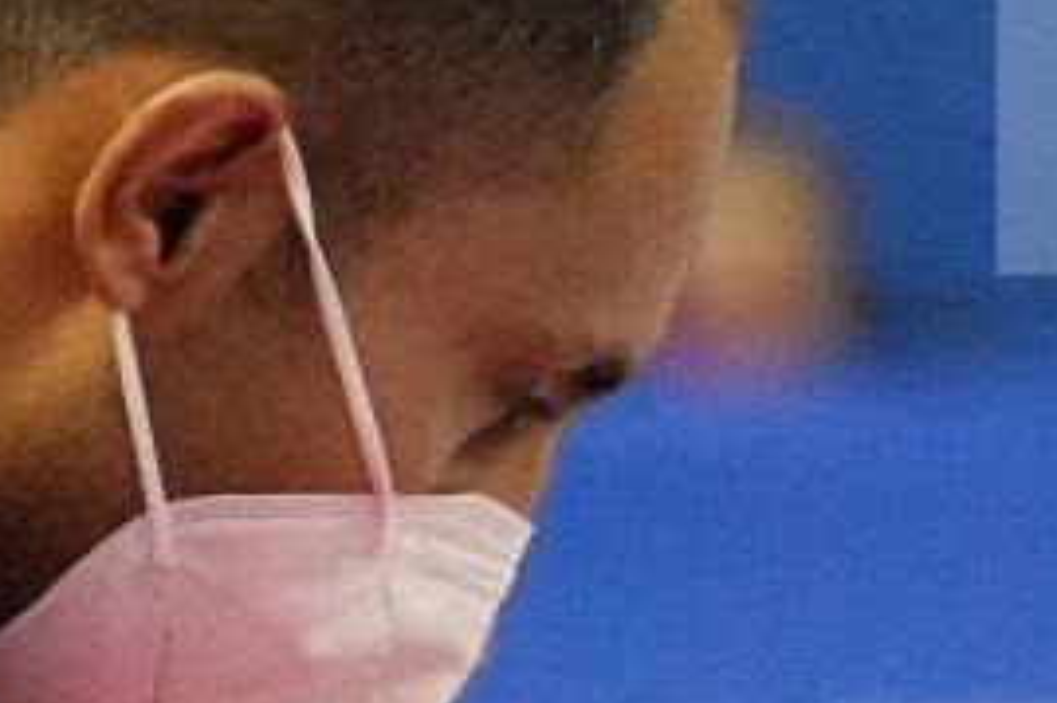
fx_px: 31220
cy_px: 1308
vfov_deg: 1.3
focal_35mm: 1064
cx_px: 1363
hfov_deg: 1.9
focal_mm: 106
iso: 5000
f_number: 2.8
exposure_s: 1/1000
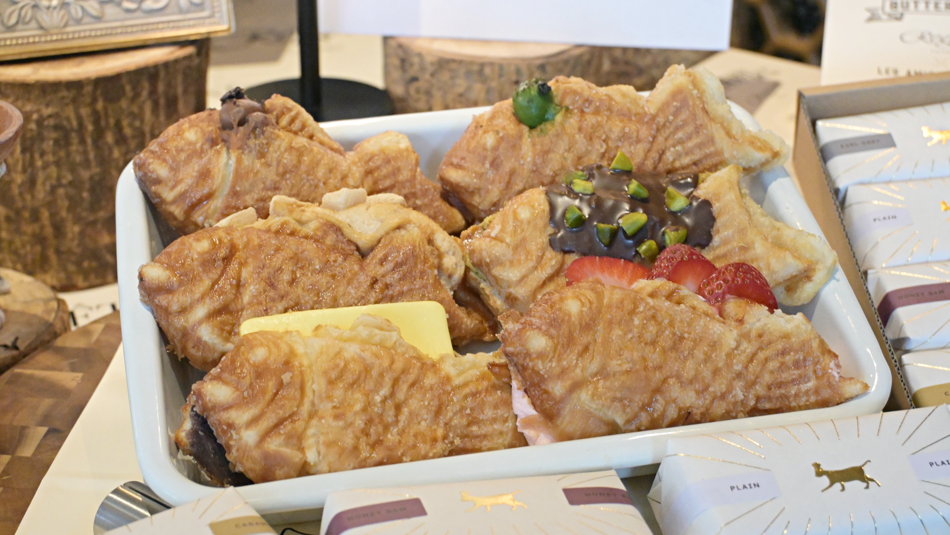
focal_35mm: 65
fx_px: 1625
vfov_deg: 18.7
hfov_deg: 32.6
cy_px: 264
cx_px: 475
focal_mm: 41
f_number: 5.6
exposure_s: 1/80
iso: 5000
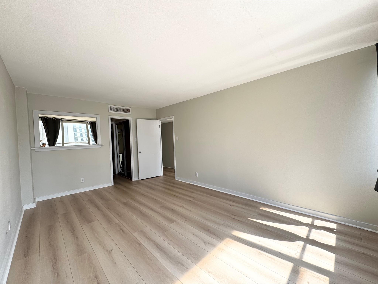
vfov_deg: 85.7
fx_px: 153
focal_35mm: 14
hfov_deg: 102.1
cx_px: 189
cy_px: 142
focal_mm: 2.22
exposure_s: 1/272
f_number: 2.2
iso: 40
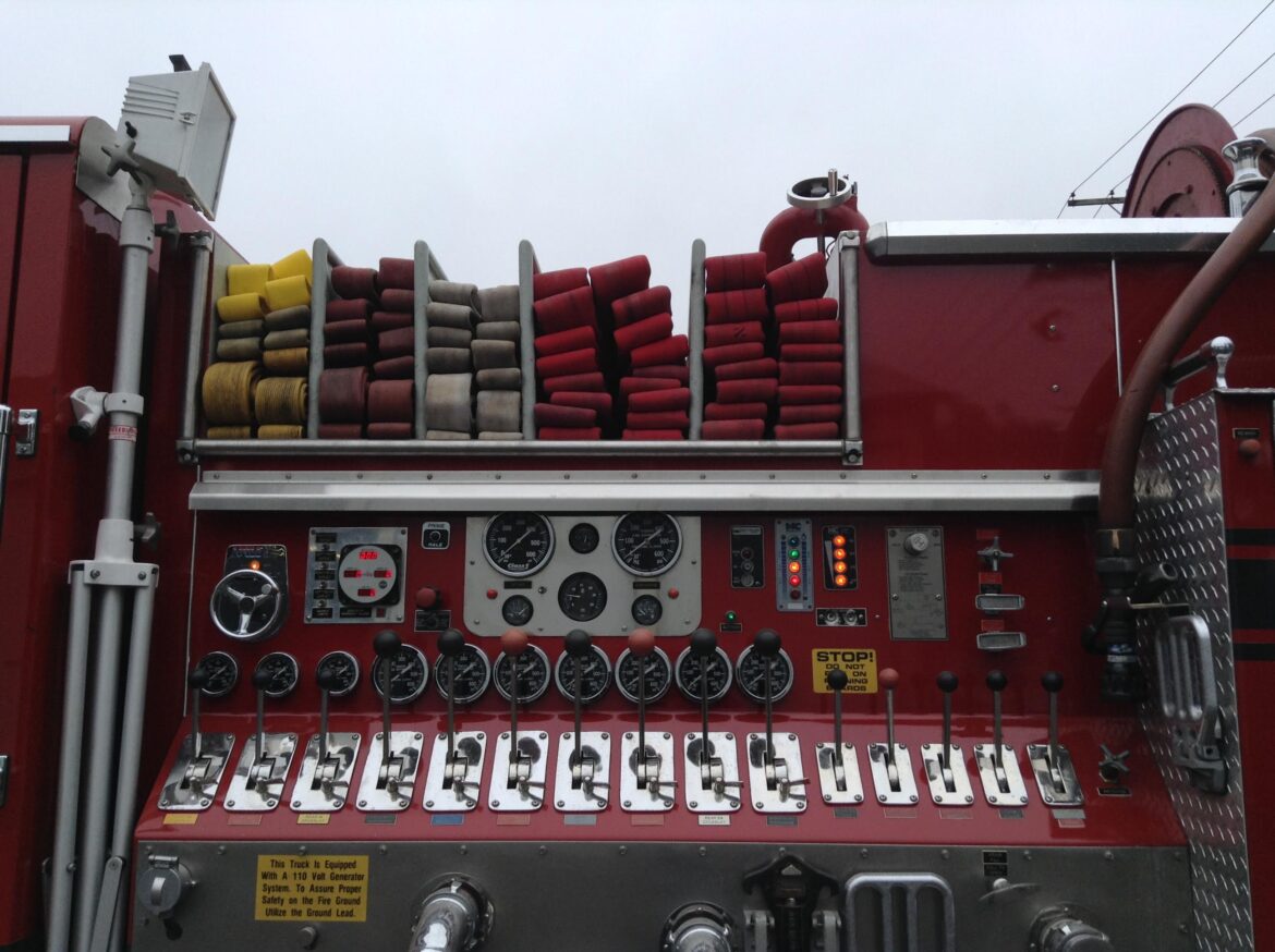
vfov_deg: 42.8
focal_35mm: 33
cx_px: 638
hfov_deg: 55.4
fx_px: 1214
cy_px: 476
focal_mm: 3.3
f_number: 2.4
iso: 25
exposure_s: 1/313
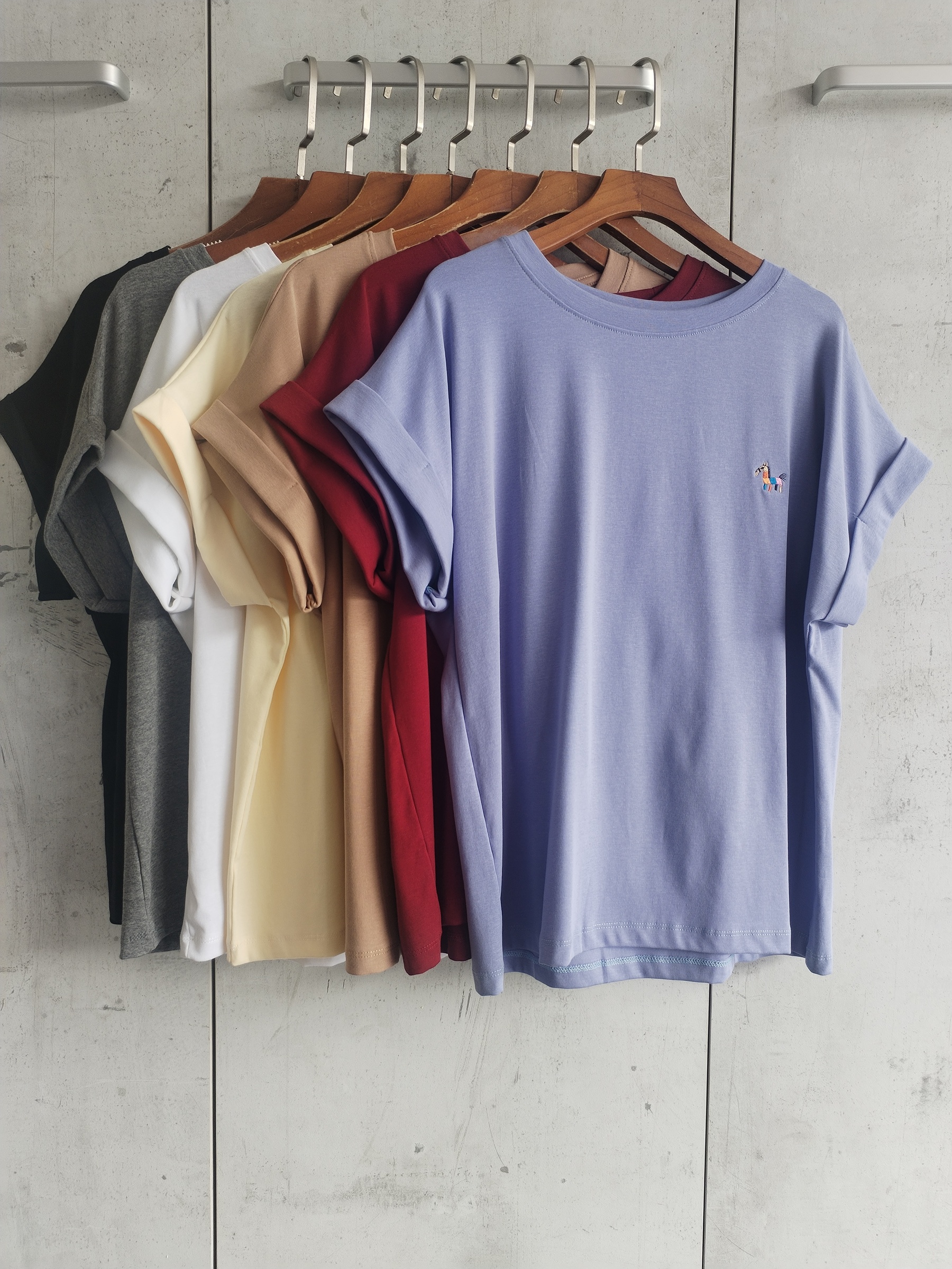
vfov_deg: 61.7
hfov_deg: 48.2
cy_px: 634
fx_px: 1063
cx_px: 476
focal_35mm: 29
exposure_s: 1/101
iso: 100
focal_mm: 4.75
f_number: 1.8
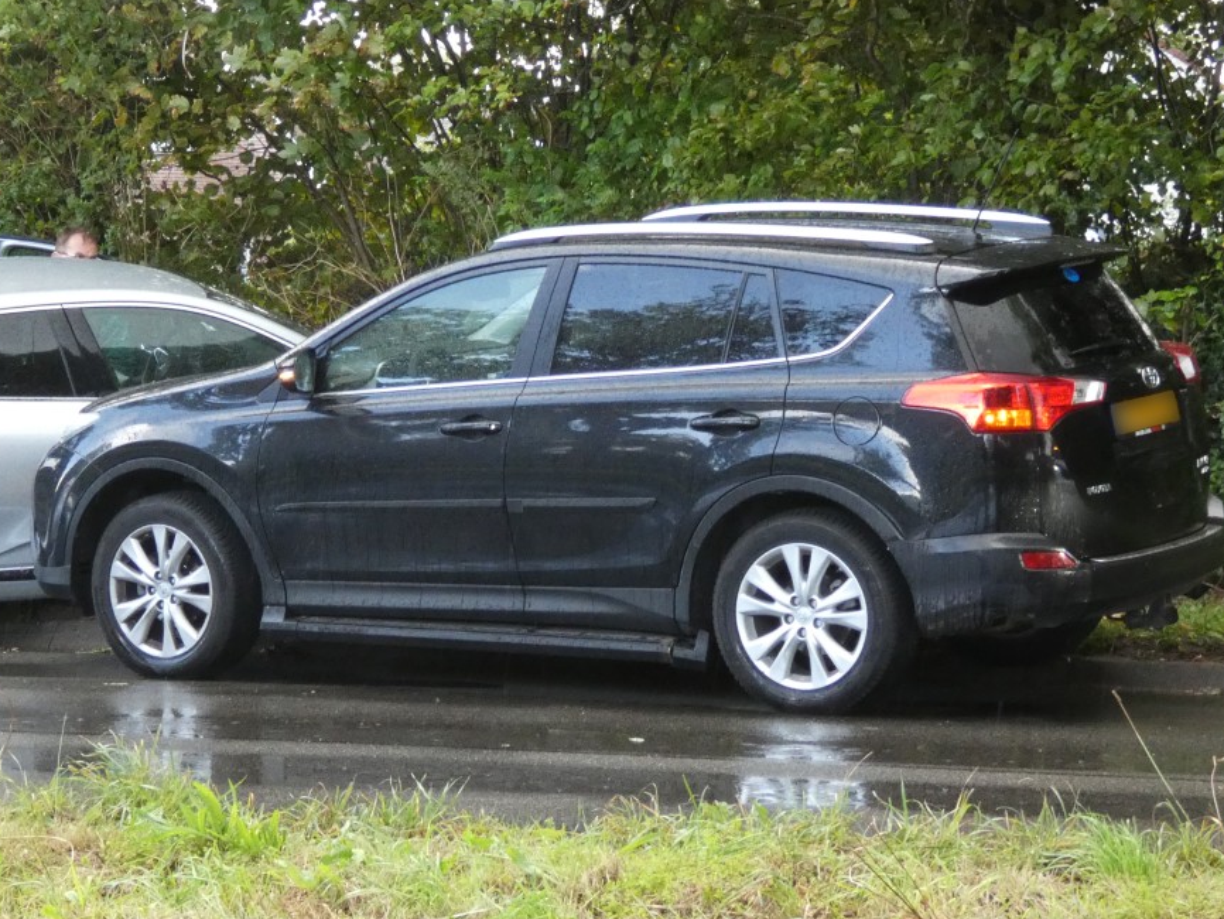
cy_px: 396
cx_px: 386
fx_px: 4881
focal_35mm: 138
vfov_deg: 10.8
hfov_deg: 14.3
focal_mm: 14.8
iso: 500
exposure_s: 1/80
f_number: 4.5
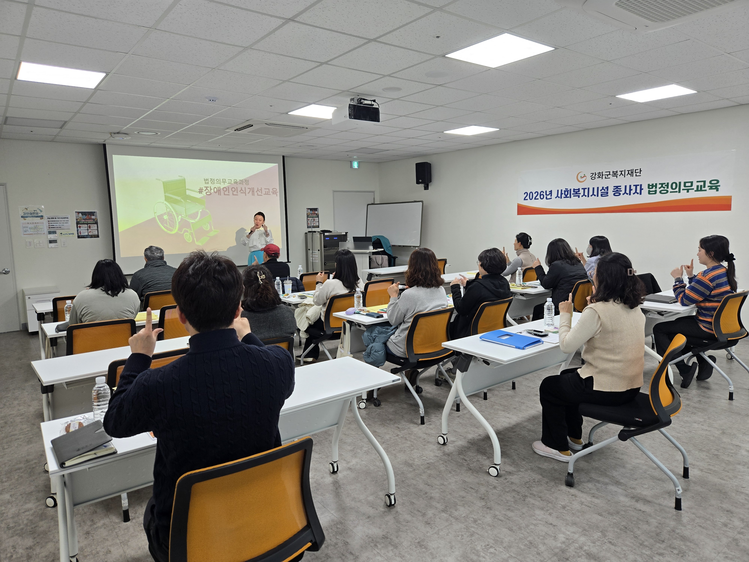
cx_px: 374
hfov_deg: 73.9
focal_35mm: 23
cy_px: 281
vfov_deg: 58.9
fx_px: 498
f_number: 1.8
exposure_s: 1/120
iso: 64
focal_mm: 5.4
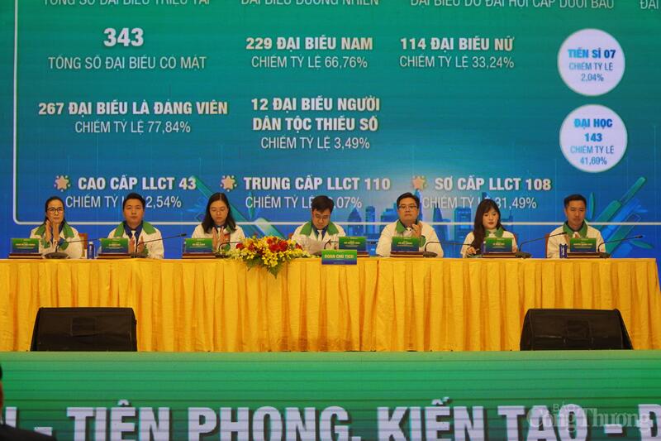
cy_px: 220
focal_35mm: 93
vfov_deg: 14.7
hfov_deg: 21.9
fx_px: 1707
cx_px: 330
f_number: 4
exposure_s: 1/160
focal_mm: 62
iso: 200
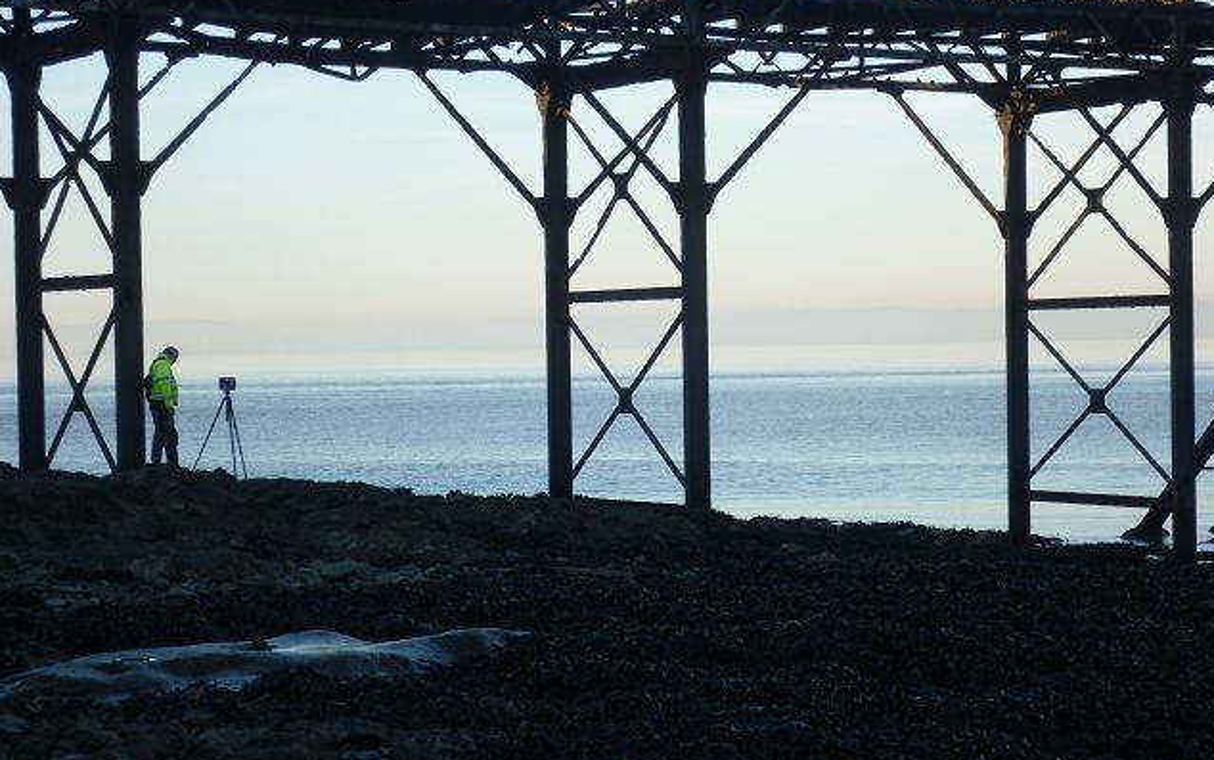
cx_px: 611
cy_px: 404
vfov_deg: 12.1
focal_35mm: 108
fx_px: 3575
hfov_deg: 19.3
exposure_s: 1/125
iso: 80
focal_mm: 18
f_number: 5.6
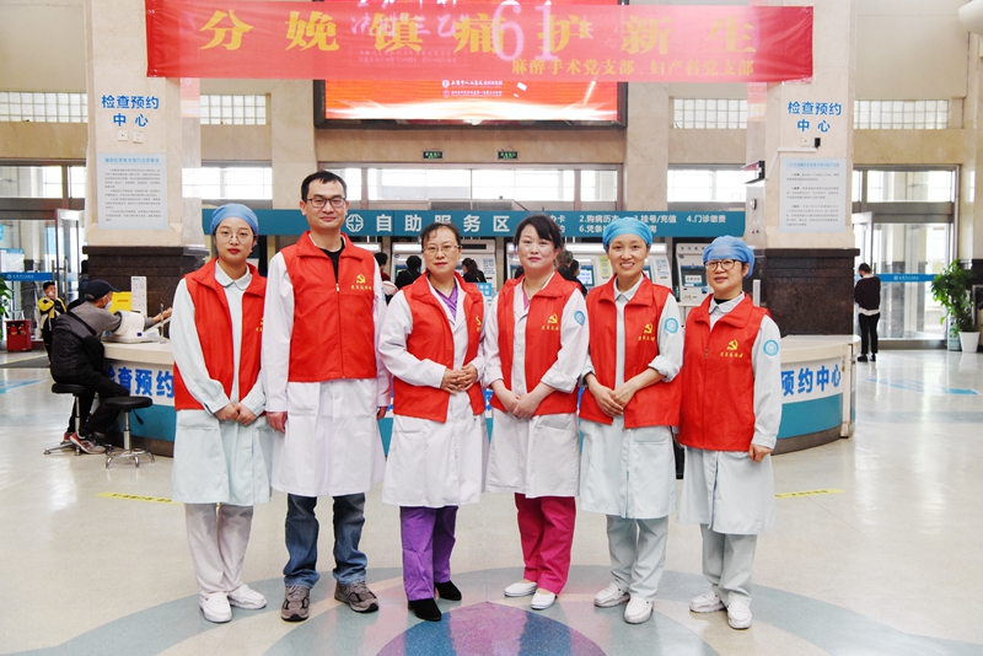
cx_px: 492
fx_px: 983
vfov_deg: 36.9
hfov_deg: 53.1
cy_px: 328
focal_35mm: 36
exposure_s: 1/200
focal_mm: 36
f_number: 7.1
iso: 3200
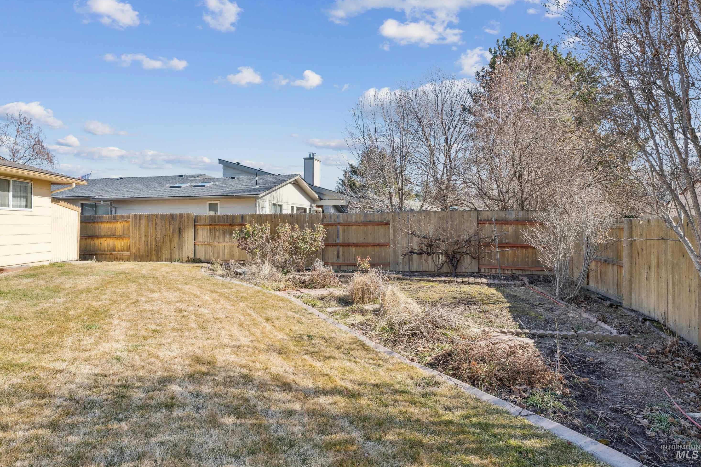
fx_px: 417
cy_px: 227
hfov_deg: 80.1
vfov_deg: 58.5
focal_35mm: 21
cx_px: 348
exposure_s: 1/200
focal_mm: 20.4
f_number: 13
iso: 400
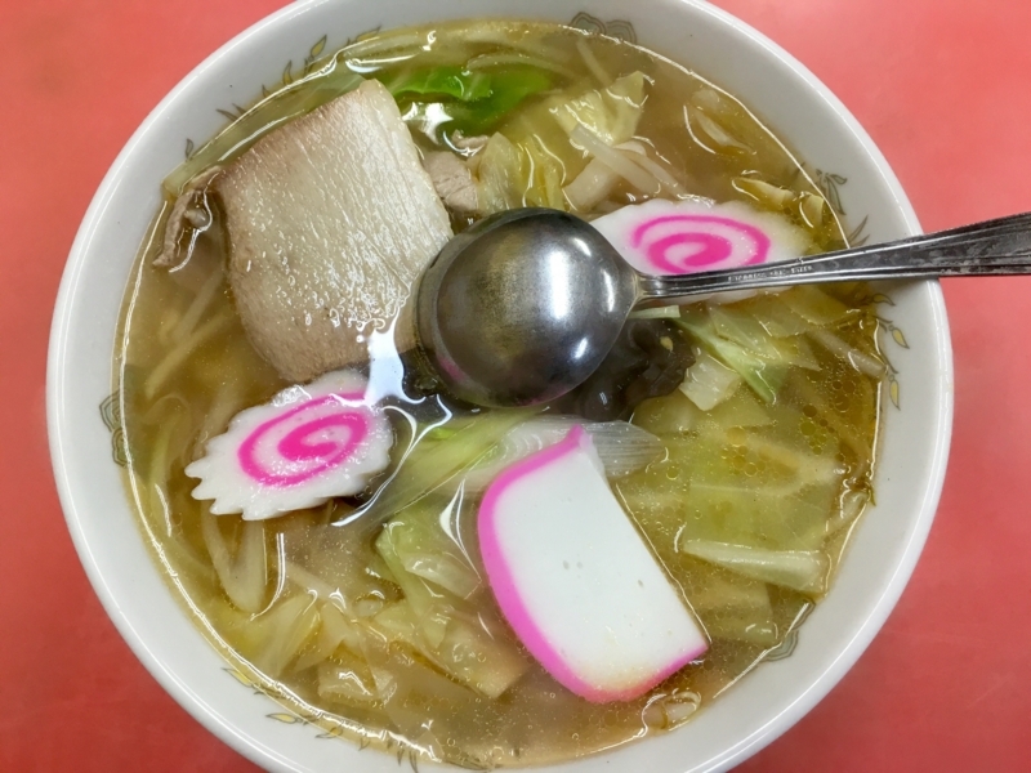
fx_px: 864
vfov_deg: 48.2
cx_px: 516
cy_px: 386
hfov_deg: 61.7
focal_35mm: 29
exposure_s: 1/33
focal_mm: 4.15
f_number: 2.2
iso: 40
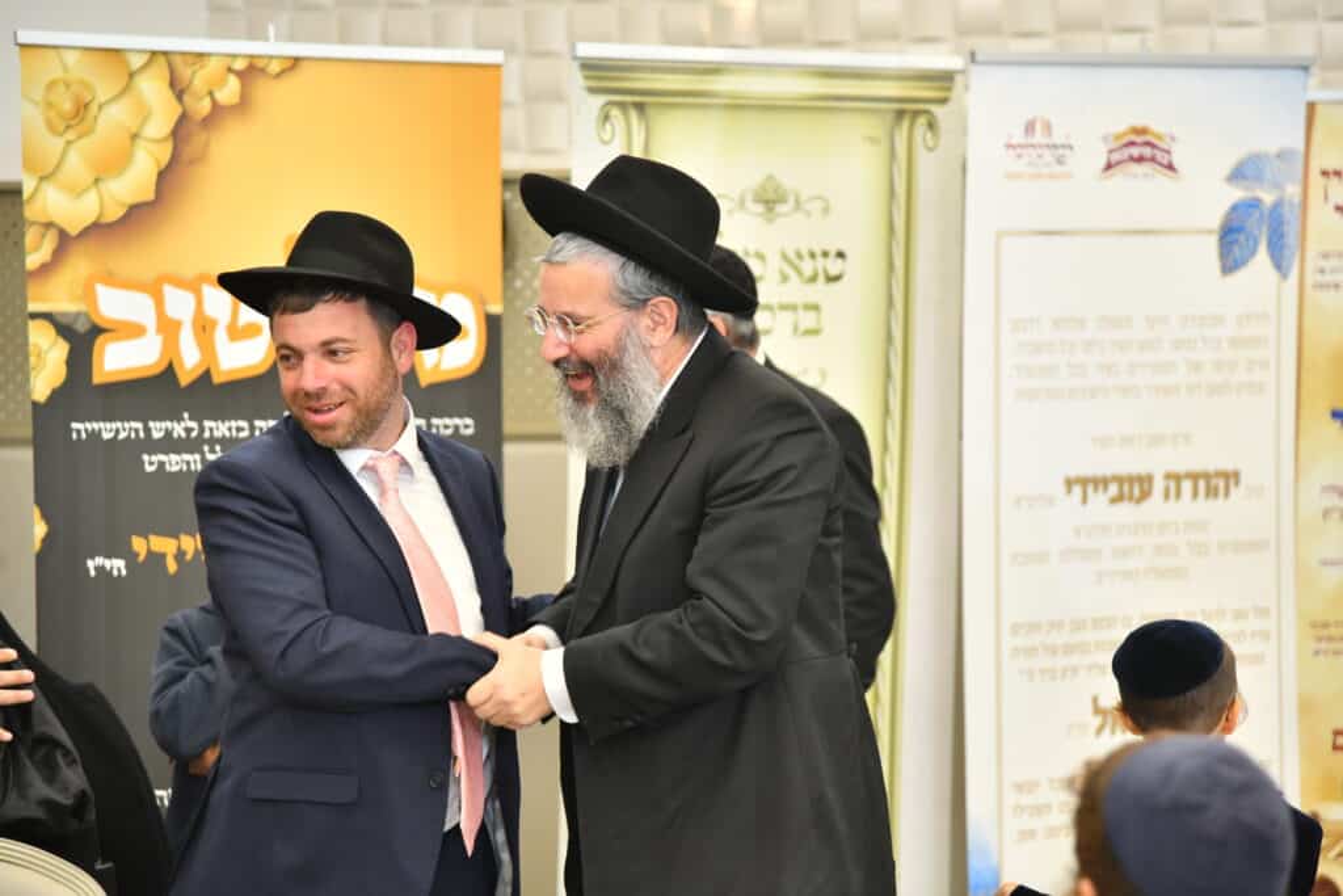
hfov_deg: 19.5
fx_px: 3917
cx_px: 672
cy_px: 448
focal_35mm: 105
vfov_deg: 13.0
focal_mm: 105
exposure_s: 1/200
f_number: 4
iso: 1000
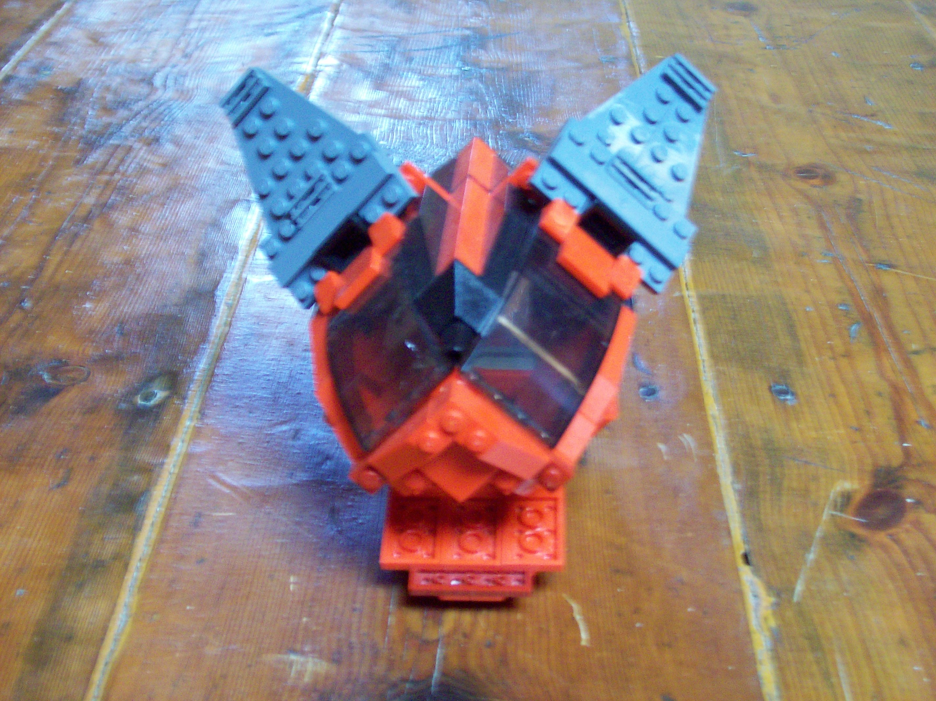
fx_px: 1514
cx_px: 468
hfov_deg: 34.4
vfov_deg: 26.1
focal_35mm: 56
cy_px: 350
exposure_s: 1/14.3
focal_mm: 9.4
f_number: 3.4
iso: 160
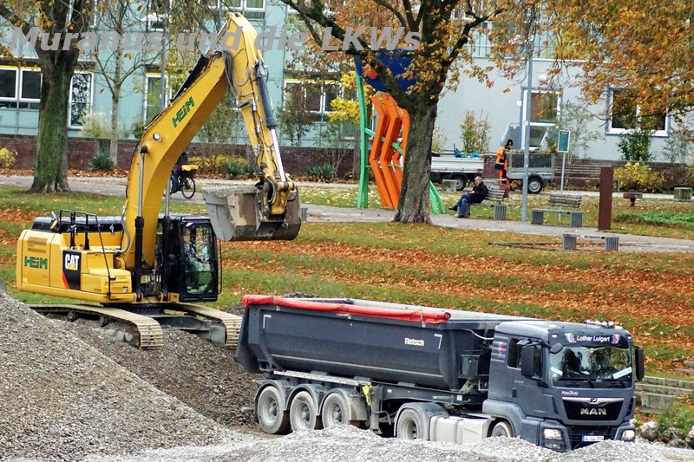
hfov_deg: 9.2
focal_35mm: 225
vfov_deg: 6.1
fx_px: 4336
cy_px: 231
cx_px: 347
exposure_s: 1/1000
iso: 3200
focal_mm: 150
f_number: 5.6
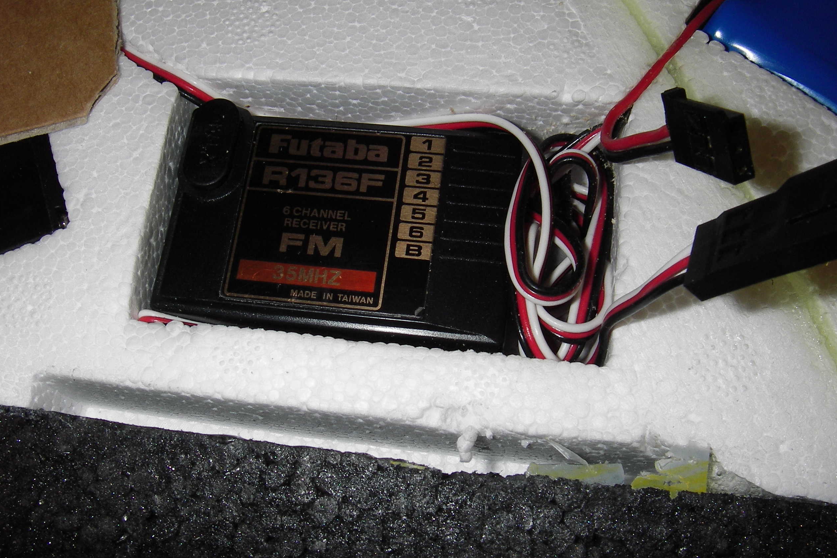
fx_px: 930
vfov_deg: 33.4
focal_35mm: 40
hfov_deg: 48.5
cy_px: 254
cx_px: 417
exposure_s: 1/30
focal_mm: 6.3
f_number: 6.6
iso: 50
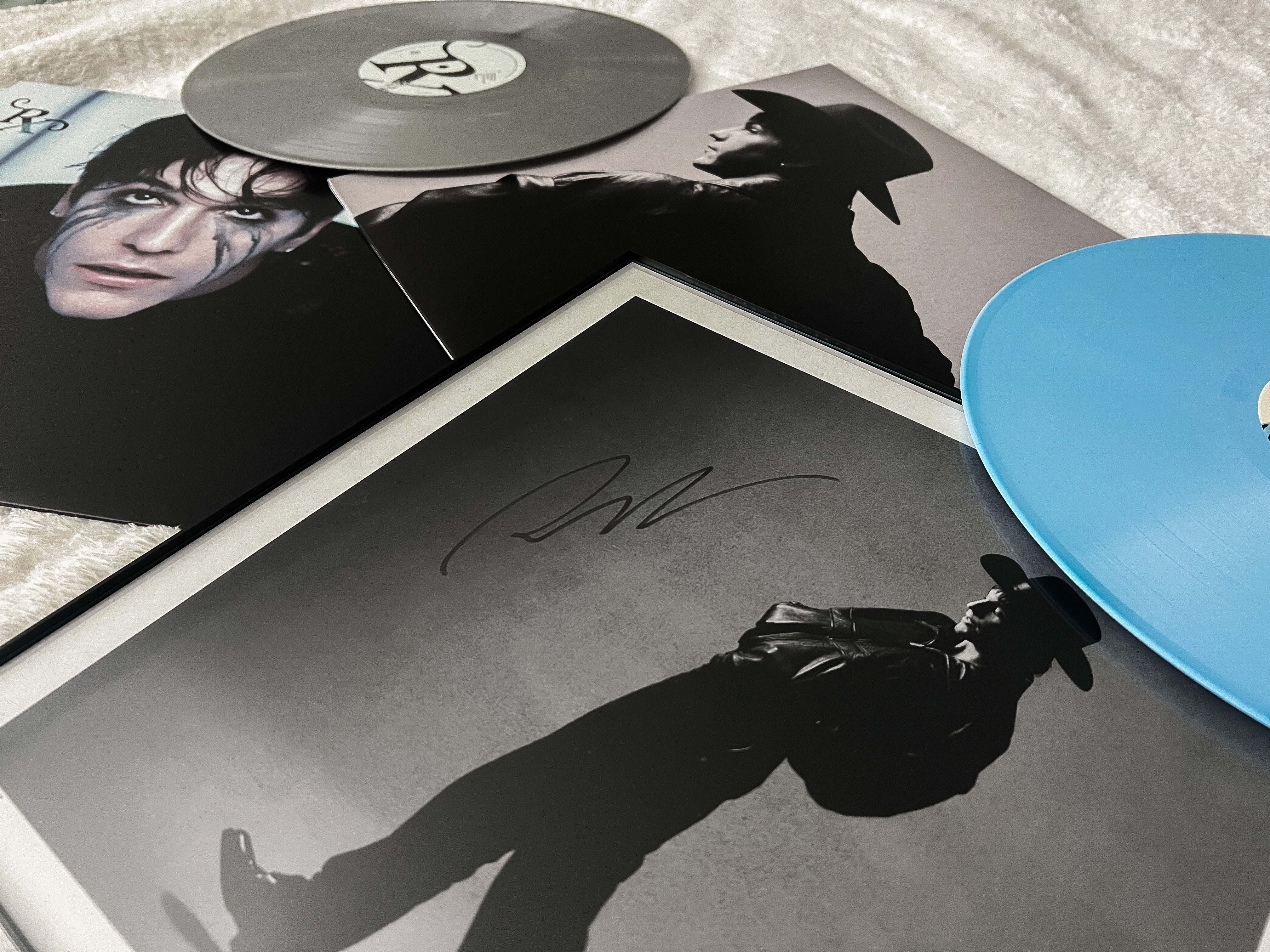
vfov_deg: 53.1
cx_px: 635
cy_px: 476
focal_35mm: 26
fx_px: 954
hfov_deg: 67.3
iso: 500
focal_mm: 5.7
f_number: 1.5
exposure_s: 1/40
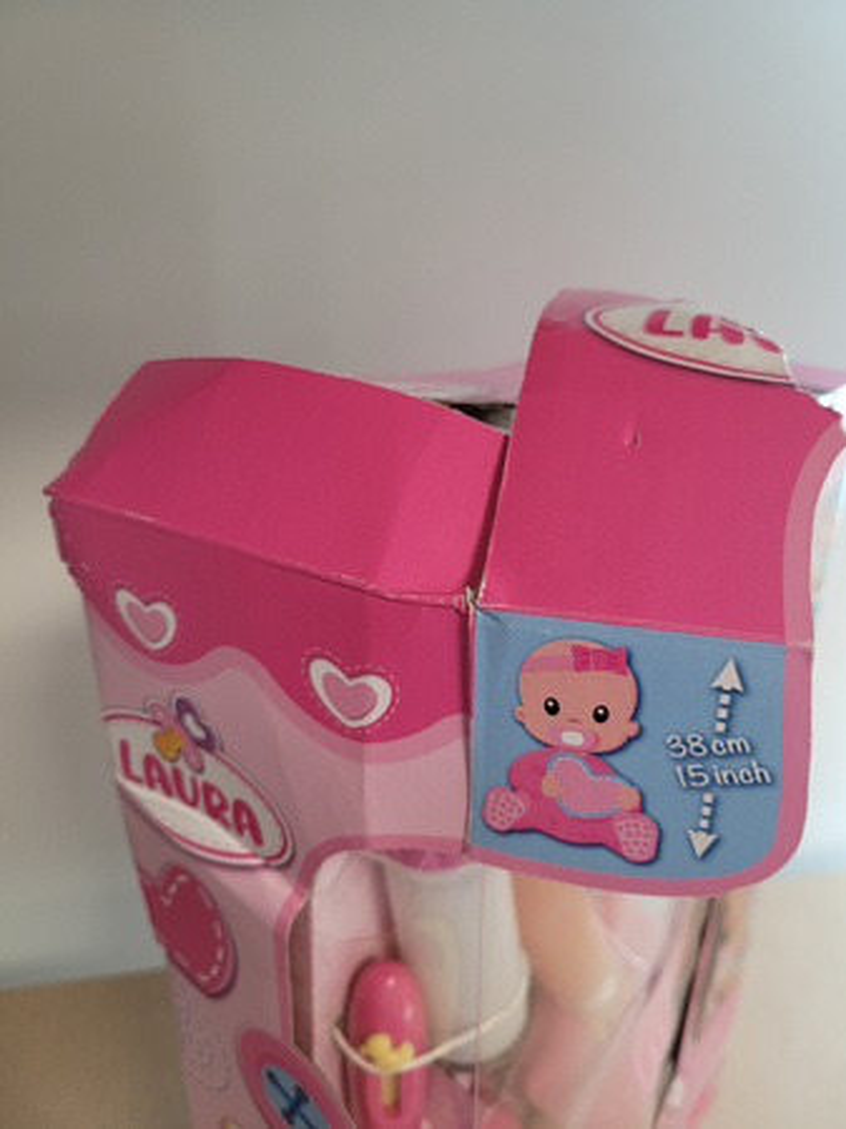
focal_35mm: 26
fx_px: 848
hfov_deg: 53.0
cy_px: 564
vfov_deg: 67.3
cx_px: 423
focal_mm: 5.4
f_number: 1.8
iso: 200
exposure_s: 1/100
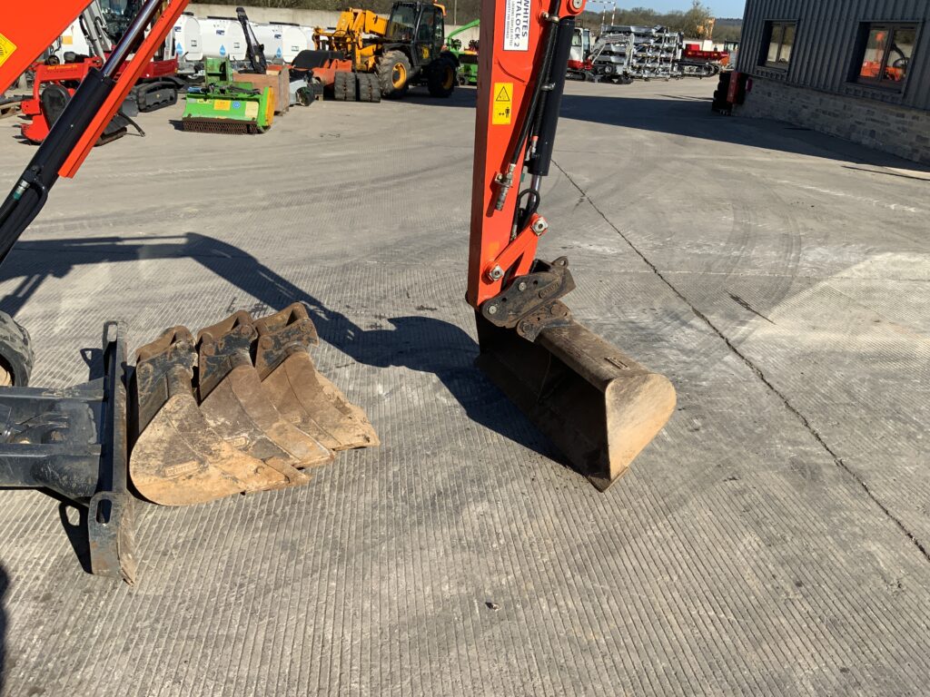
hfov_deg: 61.7
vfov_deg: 48.2
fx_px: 779
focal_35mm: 29
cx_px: 465
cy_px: 348
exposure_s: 1/2058
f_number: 1.8
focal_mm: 3
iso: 16
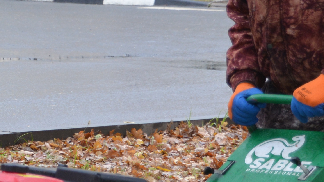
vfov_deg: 3.8
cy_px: 186
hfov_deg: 6.7
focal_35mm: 319
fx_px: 2740
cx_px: 23
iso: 400
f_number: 4.8
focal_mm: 50
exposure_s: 1/80
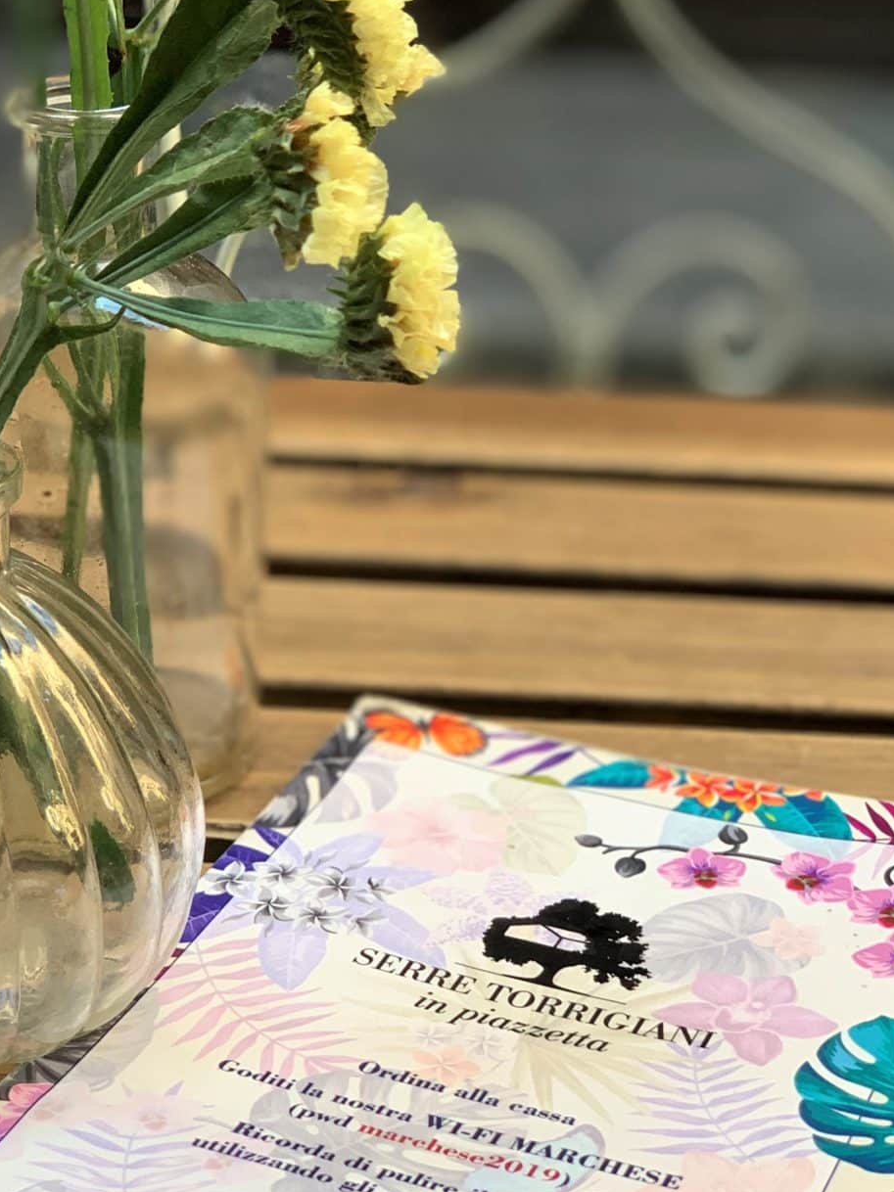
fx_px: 2825
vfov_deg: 23.8
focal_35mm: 82
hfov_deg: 18.0
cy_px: 476
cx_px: 373
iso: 80
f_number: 2.4
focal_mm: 6
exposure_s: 1/122
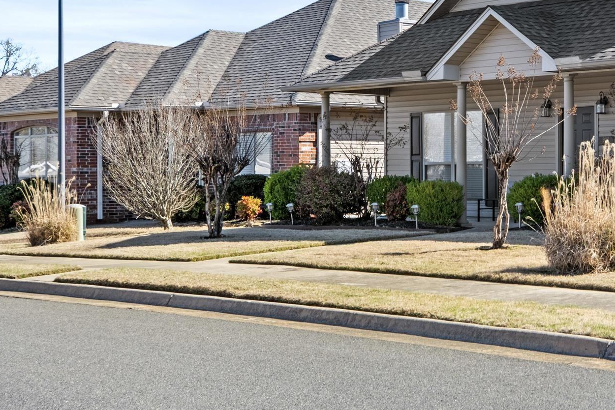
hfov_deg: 26.7
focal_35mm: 72
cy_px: 147
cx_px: 602
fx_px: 1230
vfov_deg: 18.9
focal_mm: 24
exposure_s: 1/50
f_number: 8
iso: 200
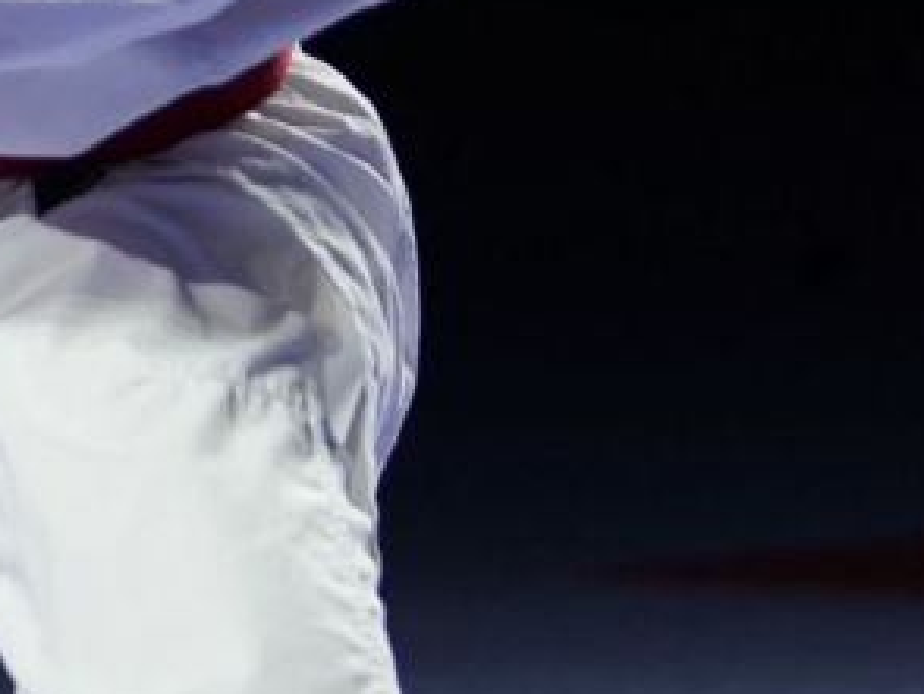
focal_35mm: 788
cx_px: -776
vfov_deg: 1.9
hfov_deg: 2.5
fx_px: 21051
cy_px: -970
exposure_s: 1/1000
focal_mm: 134
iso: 1250
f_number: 2.8
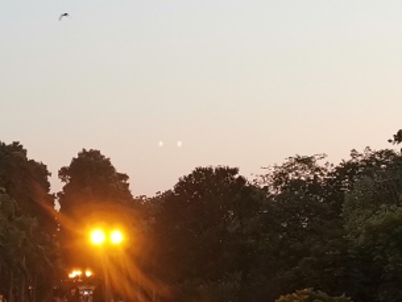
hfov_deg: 21.2
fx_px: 1069
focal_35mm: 92
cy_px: 182
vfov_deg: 16.1
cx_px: 141
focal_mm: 4.75
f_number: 1.8
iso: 320
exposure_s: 1/33.3
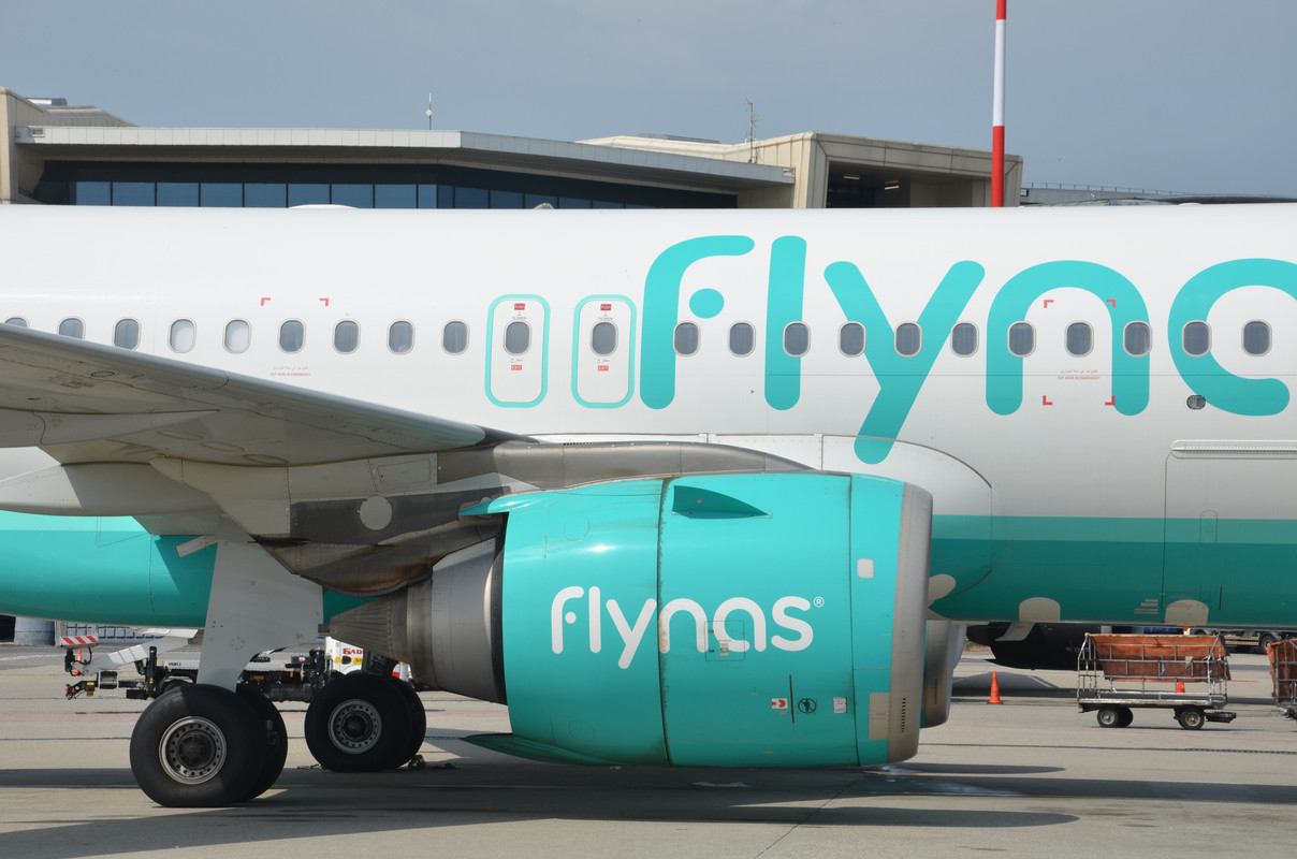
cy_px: 430
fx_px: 3559
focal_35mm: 99
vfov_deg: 13.8
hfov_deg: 20.7
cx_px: 648
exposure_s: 1/400
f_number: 10
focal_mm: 66
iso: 160
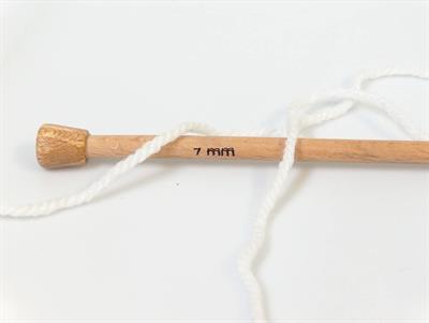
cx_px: 214
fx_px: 893
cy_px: 162
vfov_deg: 20.5
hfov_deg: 27.0
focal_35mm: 72
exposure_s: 1/48.8
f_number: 2.9
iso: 200
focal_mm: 14.73
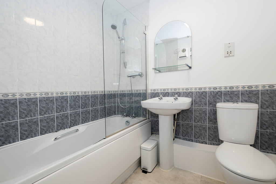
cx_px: 138
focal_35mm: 15
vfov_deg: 77.3
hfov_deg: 100.4
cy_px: 92
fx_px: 115
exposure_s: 1/30
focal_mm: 10
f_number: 6.4
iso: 320
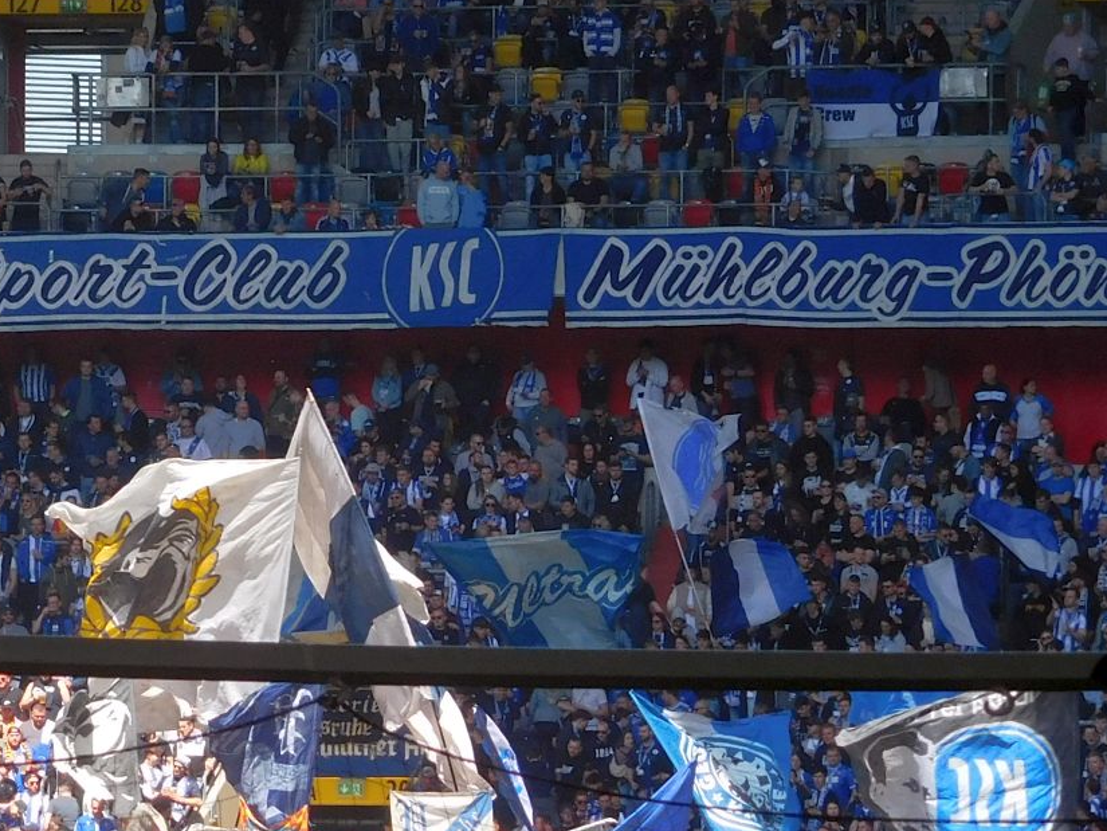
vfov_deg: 3.8
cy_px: 626
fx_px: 12410
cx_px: 248
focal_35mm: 388
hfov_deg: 5.1
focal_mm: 28.5
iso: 125
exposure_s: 1/250
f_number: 5.2
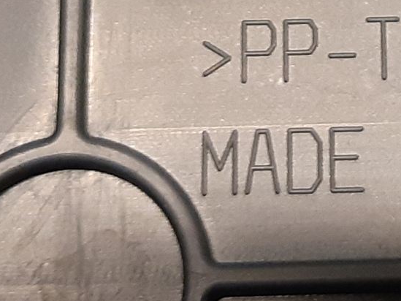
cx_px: 393
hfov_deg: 19.7
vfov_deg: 14.3
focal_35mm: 97
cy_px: -144
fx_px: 1124
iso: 250
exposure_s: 1/33
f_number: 1.7
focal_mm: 3.93
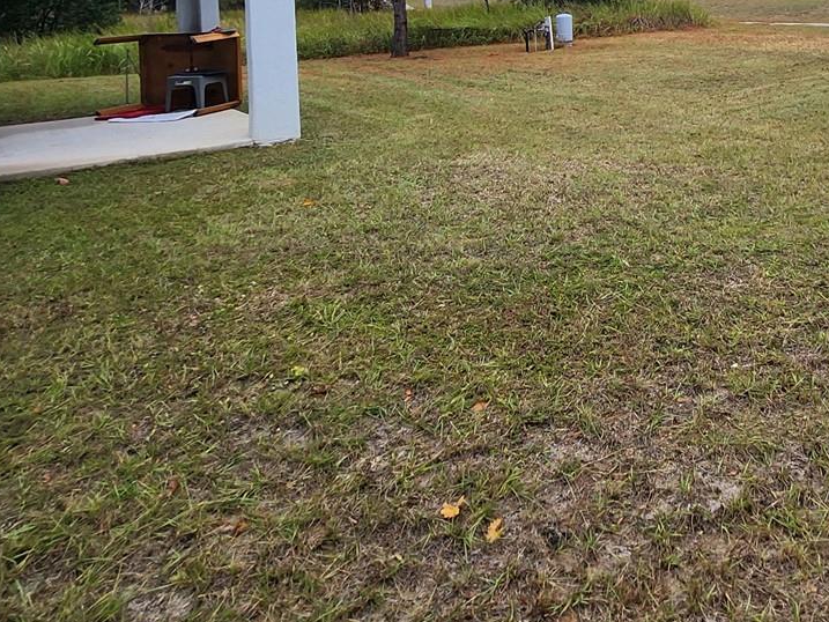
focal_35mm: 29
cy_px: -28
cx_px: 730
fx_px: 695
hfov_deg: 54.6
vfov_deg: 40.8
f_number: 2.2
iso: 32
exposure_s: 1/673
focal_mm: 1.7
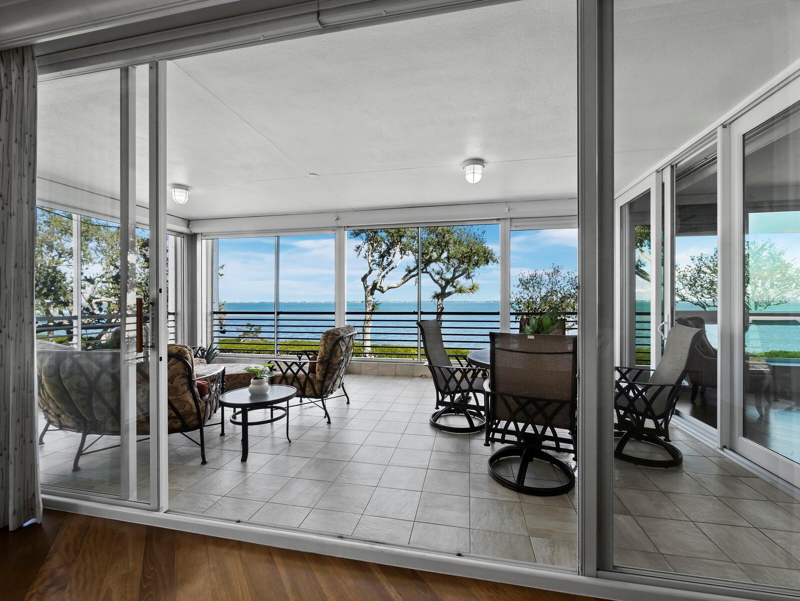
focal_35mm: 14
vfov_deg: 85.7
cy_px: 300
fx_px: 324
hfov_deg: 102.0
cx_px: 400
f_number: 11
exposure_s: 1/20
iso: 400
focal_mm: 7
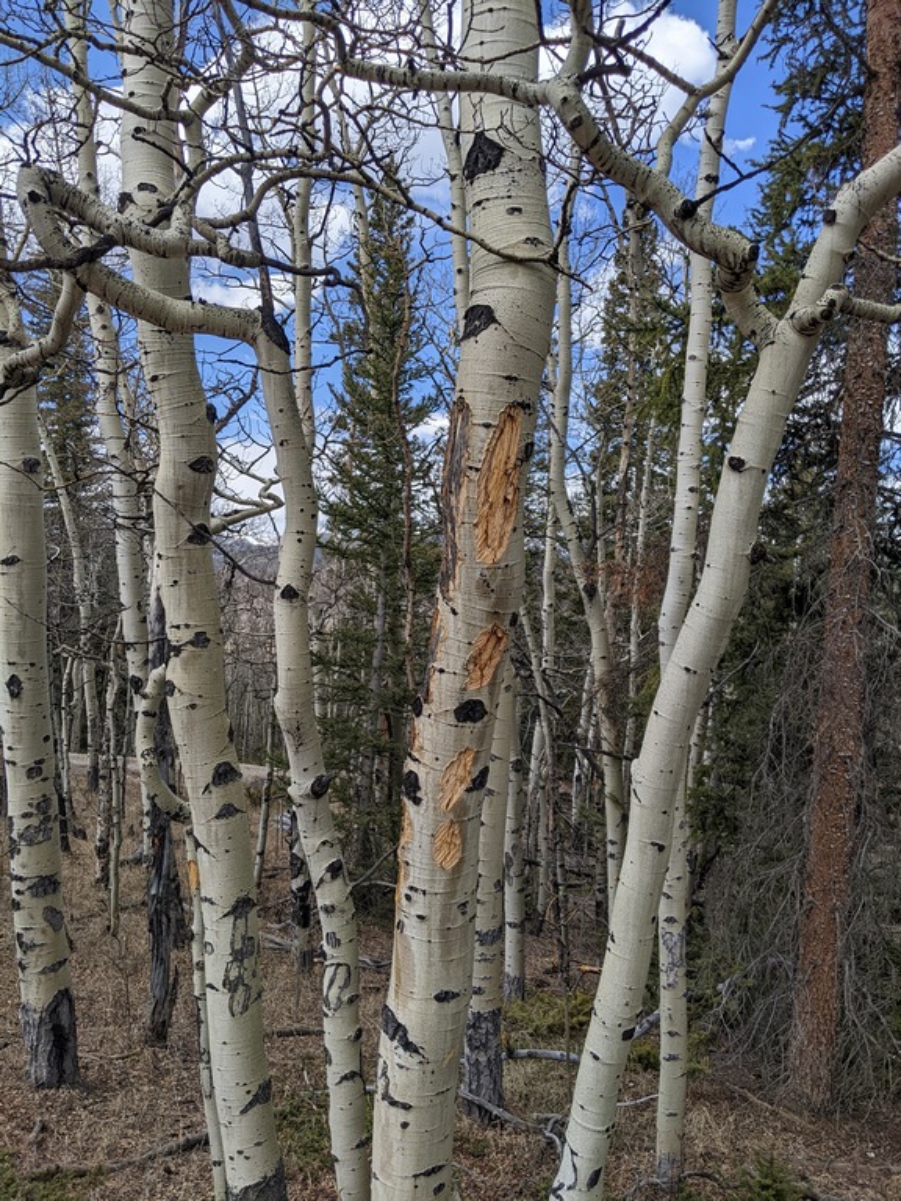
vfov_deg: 65.3
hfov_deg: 51.4
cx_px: 450
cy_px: 600
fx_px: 937
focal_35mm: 27
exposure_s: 1/2347
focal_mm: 4.44
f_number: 1.8
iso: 47
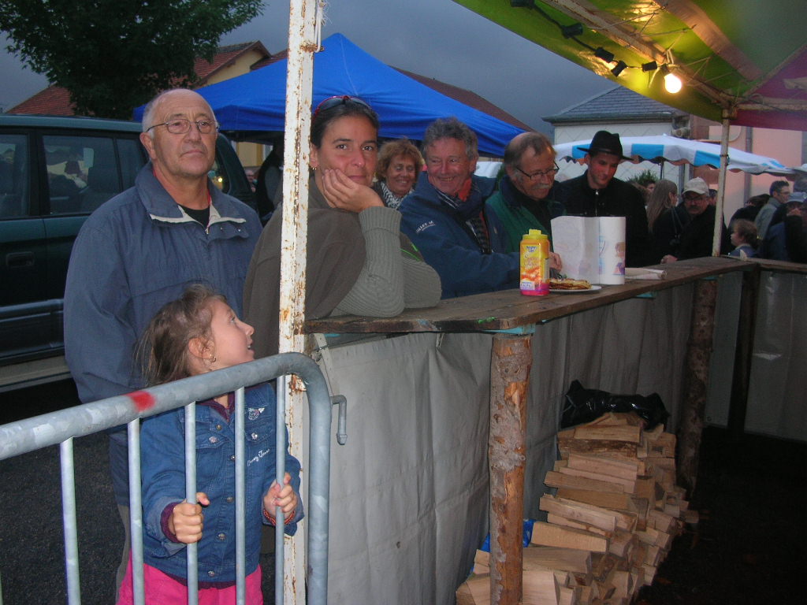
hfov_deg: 52.6
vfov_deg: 40.7
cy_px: 302
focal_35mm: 35
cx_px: 404
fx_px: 816
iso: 62
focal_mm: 5.8
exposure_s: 1/60.1
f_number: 2.8
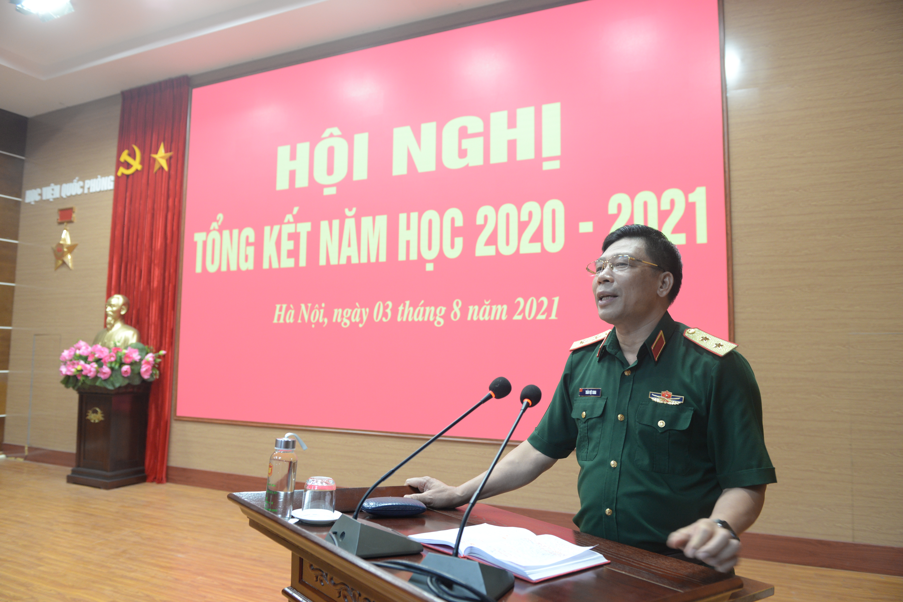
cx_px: 452
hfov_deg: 69.4
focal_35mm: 26
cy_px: 301
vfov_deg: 49.6
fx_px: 652
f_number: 4
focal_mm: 26
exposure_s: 1/60
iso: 1250
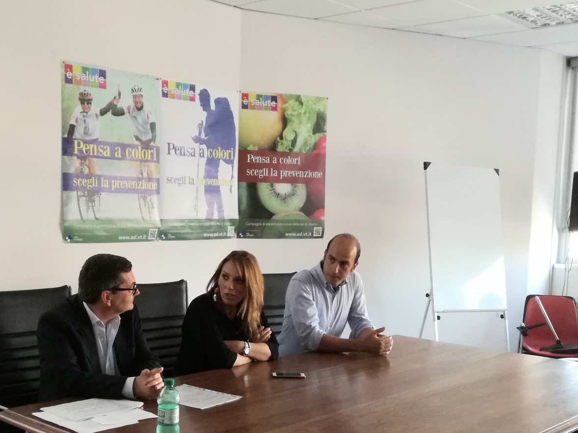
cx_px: 255
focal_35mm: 46
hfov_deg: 41.2
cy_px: 287
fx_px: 768
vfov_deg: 31.3
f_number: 2
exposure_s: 1/33.3
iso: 250
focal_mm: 3.79
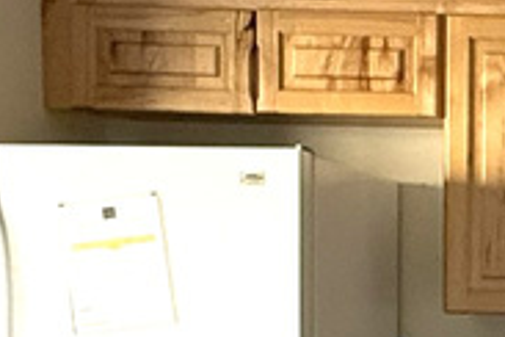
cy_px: 376
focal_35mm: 99
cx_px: 831
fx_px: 1389
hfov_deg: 17.7
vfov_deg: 13.5
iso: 320
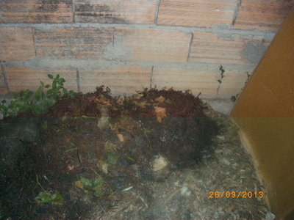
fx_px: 306
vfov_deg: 39.7
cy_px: 110
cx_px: 147
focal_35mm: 36
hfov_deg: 51.4
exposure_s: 1/50
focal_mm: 6.3
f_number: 3.5
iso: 400
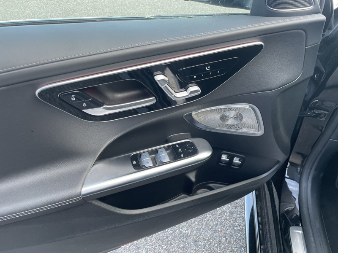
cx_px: 169
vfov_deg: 53.1
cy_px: 126
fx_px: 254
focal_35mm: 26
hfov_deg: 67.3
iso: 100
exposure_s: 1/121
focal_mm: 4.2
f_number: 1.6
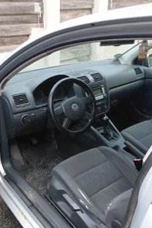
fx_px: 222
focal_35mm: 35
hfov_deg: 37.4
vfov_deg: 54.3
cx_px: 48
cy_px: 126
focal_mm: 4.69
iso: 100
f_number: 1.8
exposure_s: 1/100
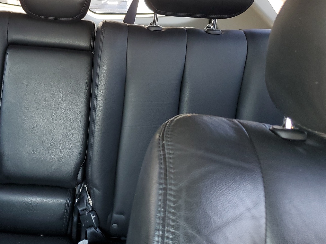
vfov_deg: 34.8
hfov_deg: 43.9
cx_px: 72
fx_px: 386
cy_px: 84
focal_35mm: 41
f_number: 1.5
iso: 71
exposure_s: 1/120
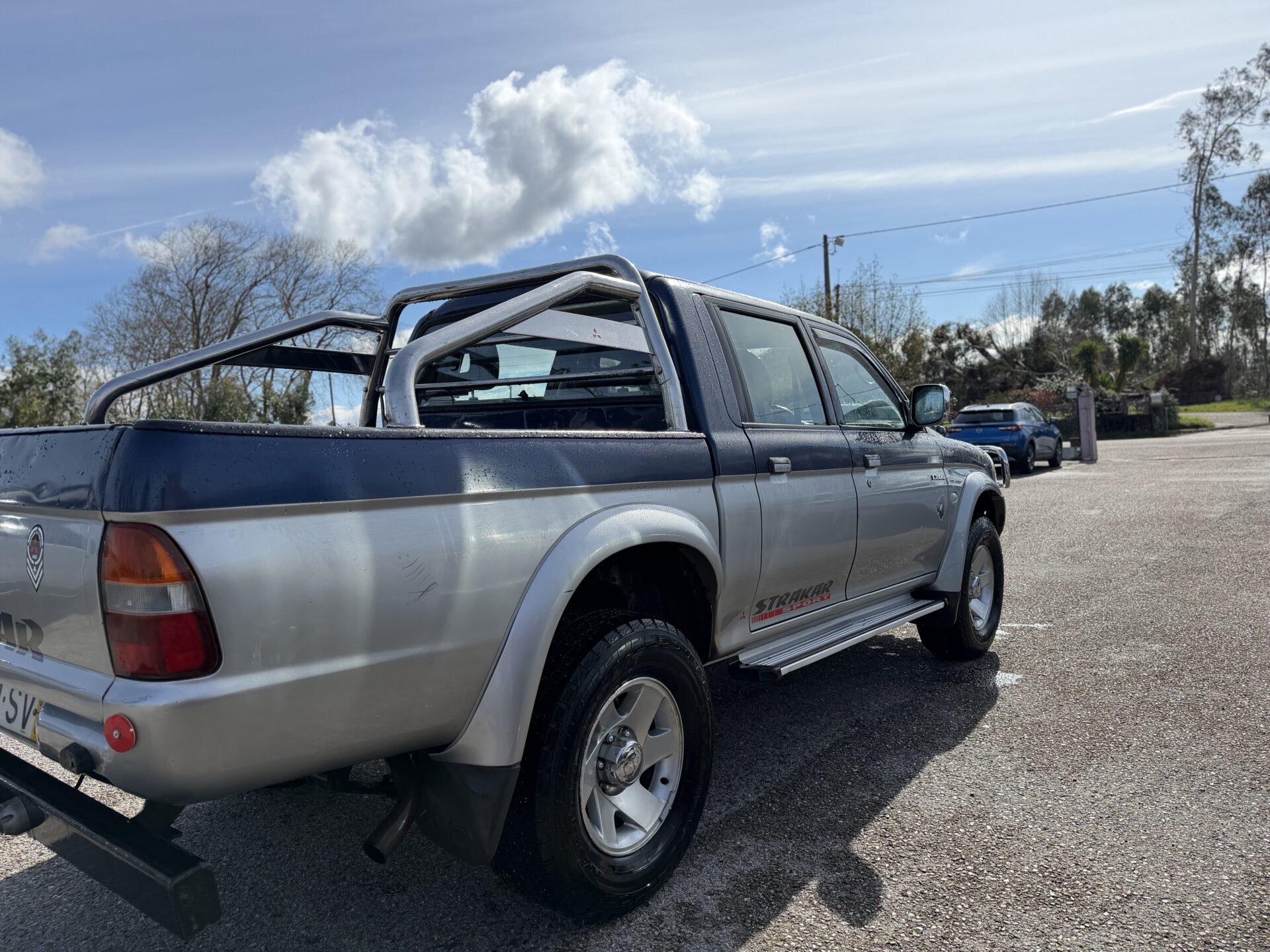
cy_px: 476
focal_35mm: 24
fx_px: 881
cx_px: 635
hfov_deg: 71.6
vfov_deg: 56.8
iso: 100
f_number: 1.78
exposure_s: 1/5319
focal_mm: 6.76
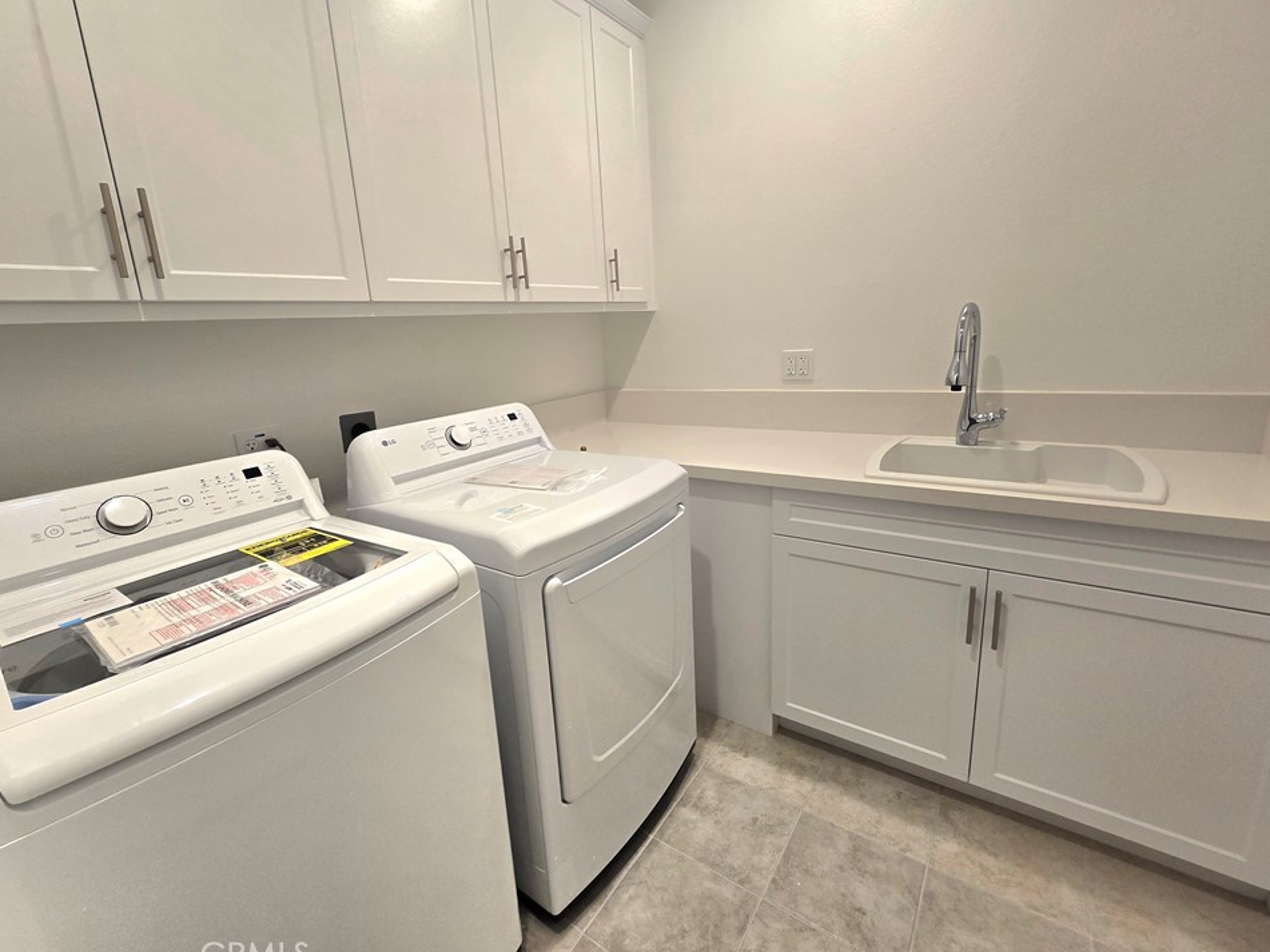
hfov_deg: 101.9
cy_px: 461
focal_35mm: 14
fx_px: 514
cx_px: 590
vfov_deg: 85.6
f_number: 2.2
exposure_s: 1/60.2
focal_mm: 2.2
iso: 80
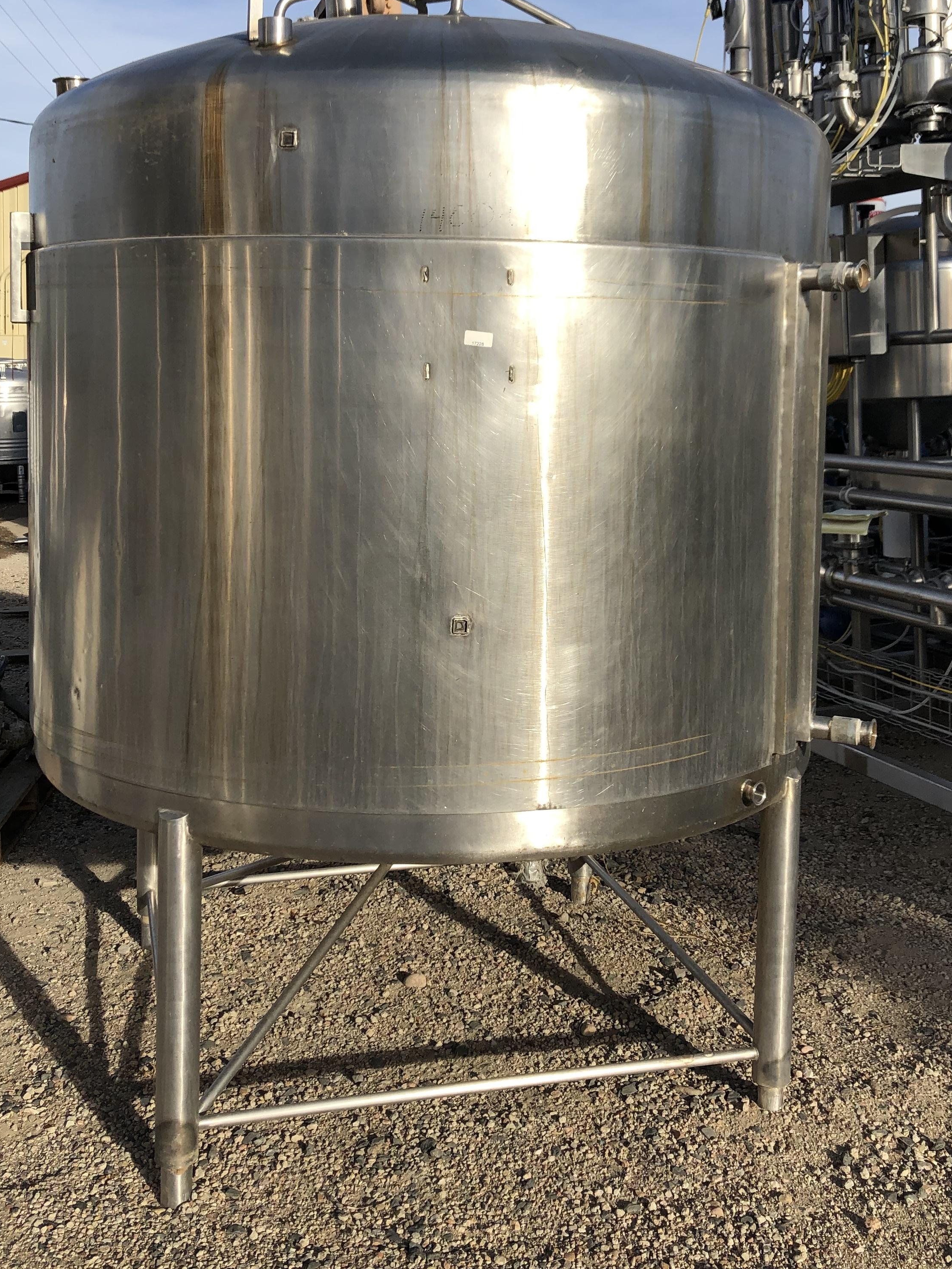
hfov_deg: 37.7
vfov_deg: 48.6
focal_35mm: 38
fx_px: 1394
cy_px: 490
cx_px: 477
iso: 20
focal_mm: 3.99
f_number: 1.8
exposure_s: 1/1567
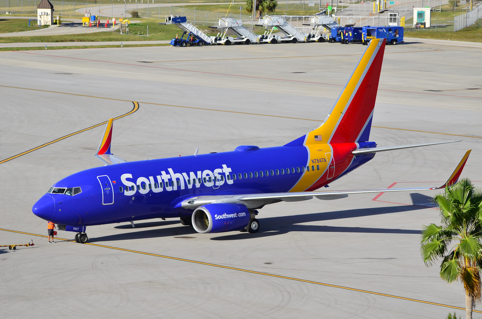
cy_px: 160
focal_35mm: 270
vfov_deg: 5.1
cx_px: 241
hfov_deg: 7.6
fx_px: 3608
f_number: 6.3
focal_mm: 180
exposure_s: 1/2500
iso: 320
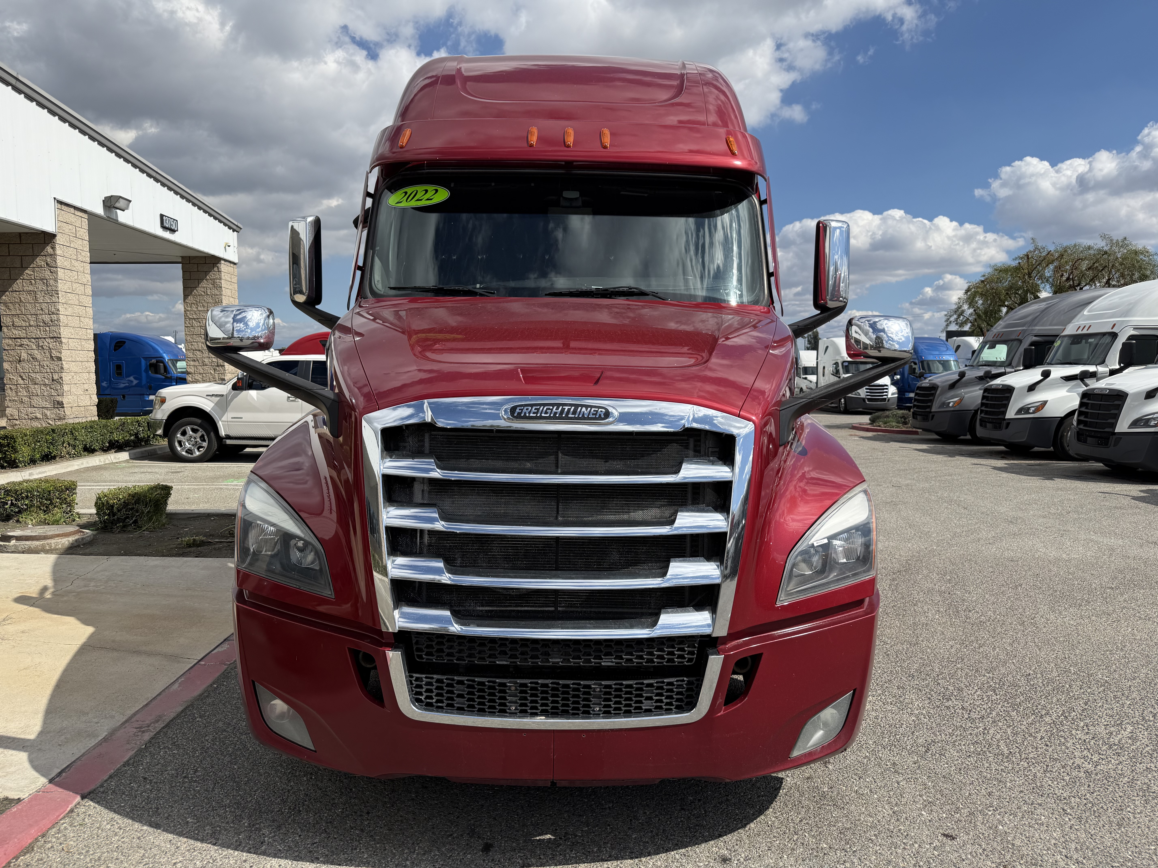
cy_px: 434
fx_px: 803
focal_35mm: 24
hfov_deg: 71.6
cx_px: 579
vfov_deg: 56.8
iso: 80
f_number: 1.78
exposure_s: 1/5714
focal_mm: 6.76
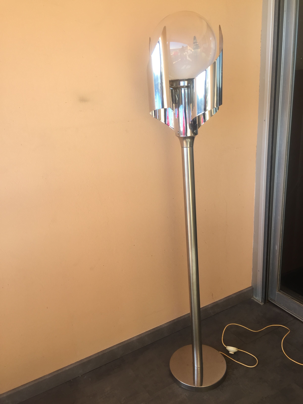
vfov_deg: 61.7
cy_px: 202
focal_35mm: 29
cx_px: 152
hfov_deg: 48.2
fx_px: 338
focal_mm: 4.15
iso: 32
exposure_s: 1/151
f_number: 2.2
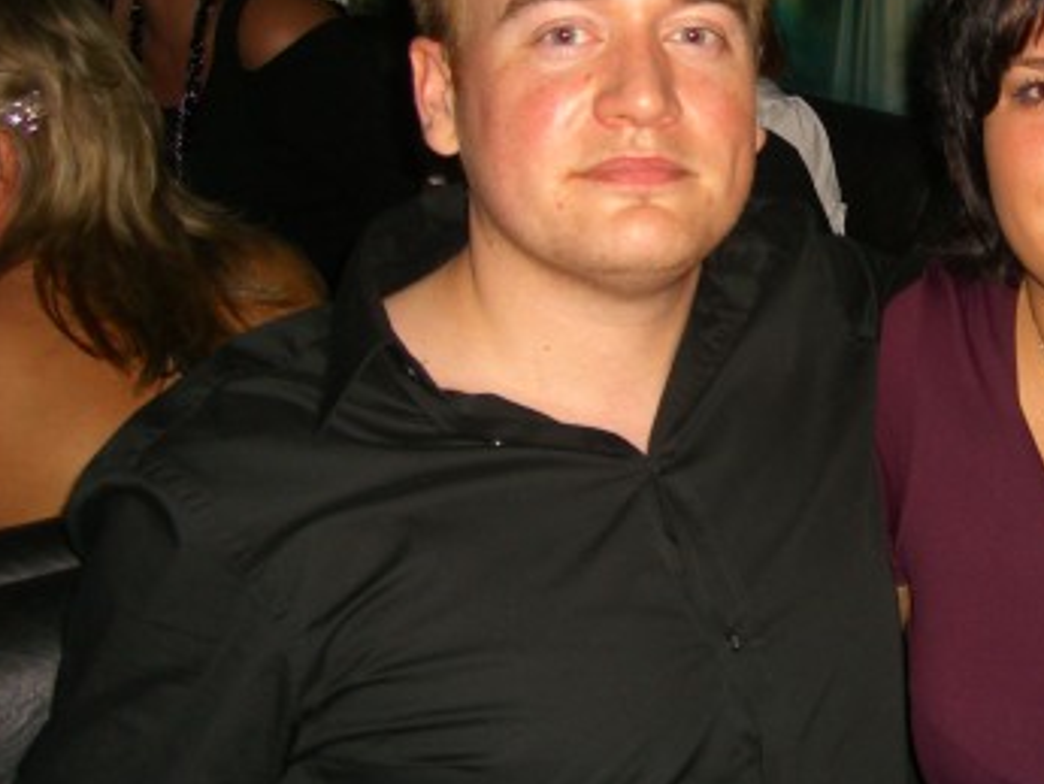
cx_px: 881
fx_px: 1991
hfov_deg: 28.5
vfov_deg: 22.2
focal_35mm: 66
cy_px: 312
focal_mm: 7.9
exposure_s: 1/60
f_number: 2.8
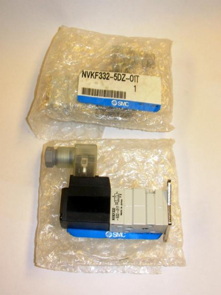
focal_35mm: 42
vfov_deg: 44.8
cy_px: 133
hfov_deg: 34.3
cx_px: 106
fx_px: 358
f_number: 4.9
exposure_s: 1/32
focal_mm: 6.3
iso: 50
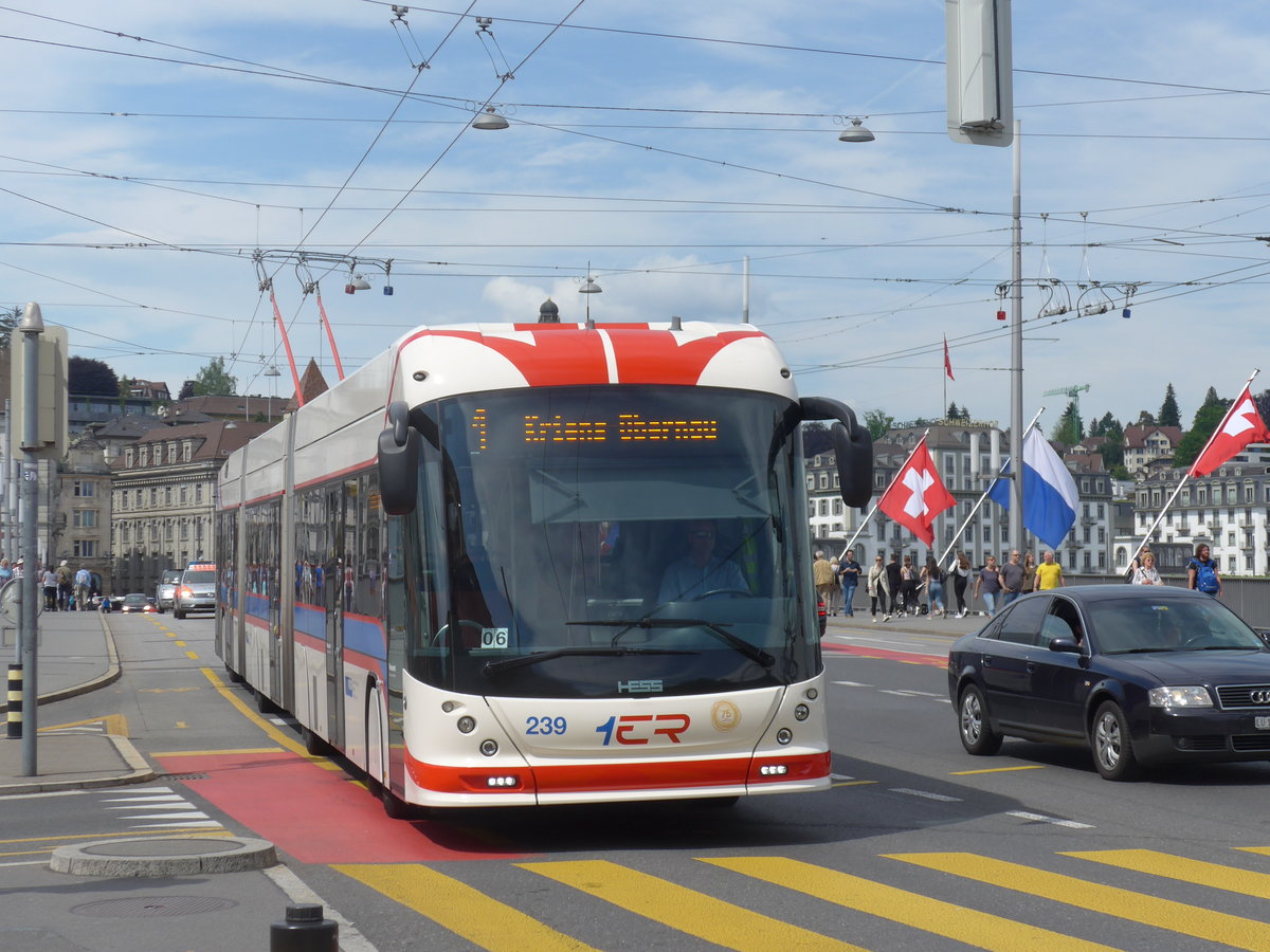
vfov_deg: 19.9
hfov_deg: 26.3
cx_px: 635
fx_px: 2715
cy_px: 476
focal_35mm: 74
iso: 80
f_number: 4.2
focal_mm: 15
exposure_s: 1/800
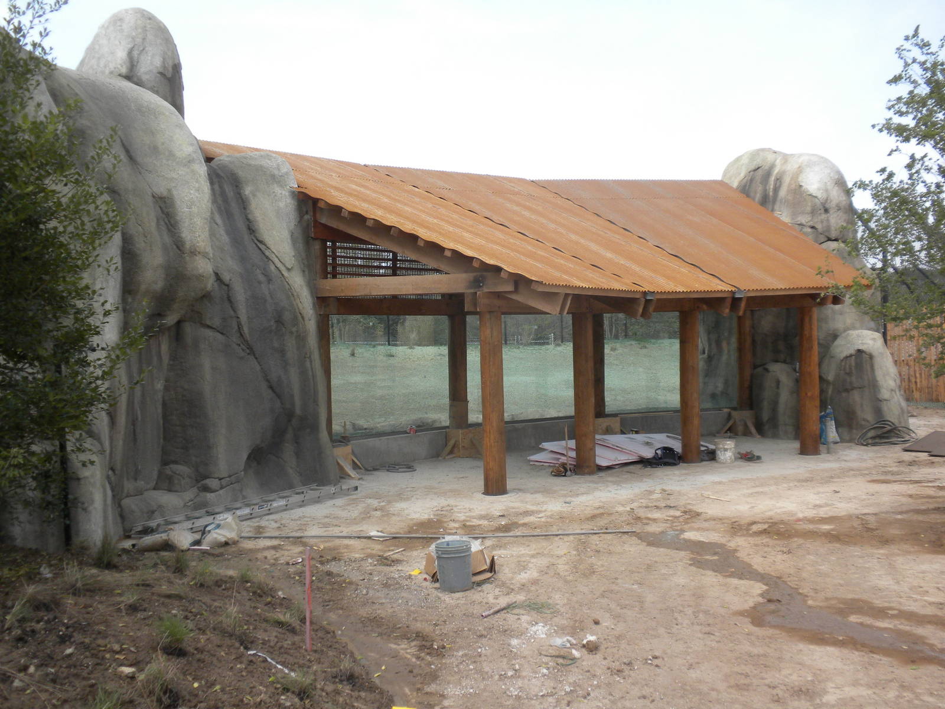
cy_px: 354
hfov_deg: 50.1
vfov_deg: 38.7
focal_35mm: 37
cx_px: 472
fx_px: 1010
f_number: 3.5
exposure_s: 1/587
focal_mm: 6.6
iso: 89
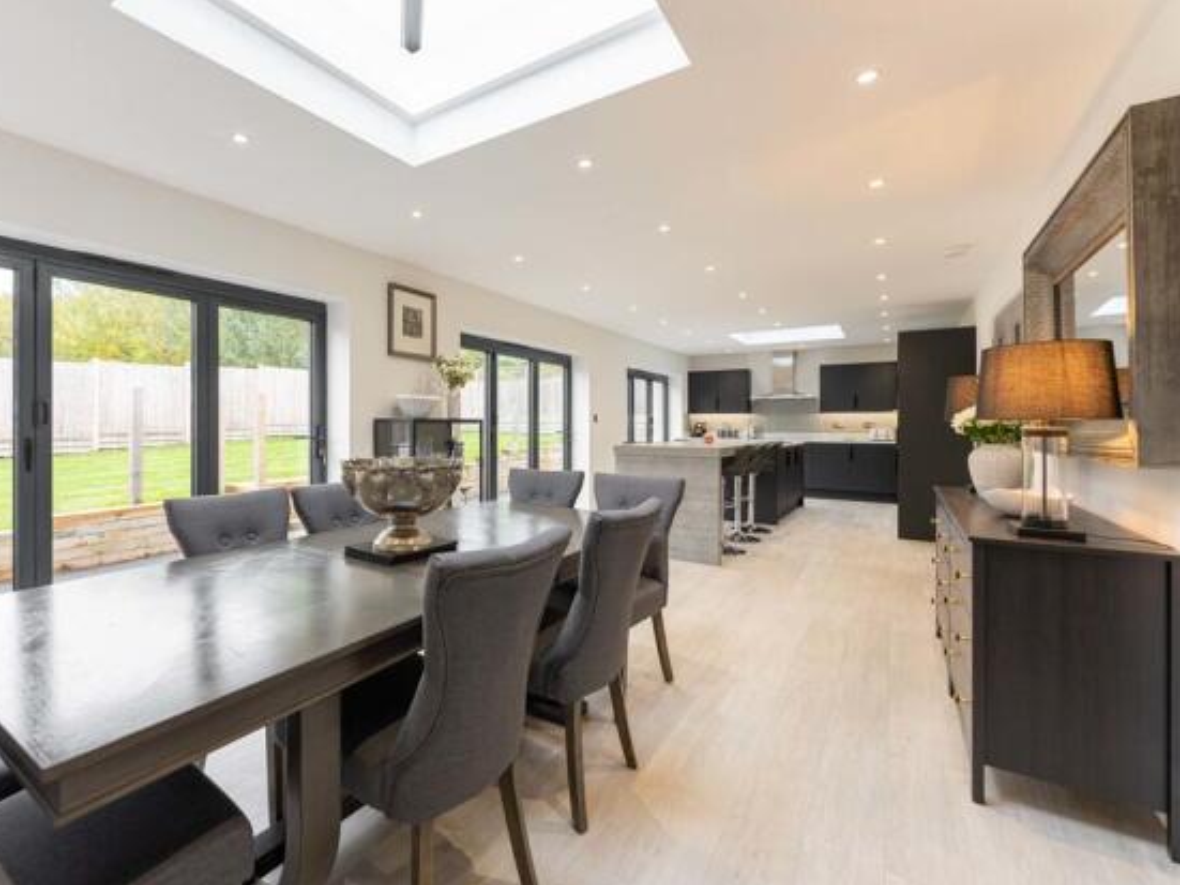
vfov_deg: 78.1
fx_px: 545
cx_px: 481
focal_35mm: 16
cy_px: 430
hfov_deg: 93.5
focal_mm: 14
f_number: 5
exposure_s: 1/125
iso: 250
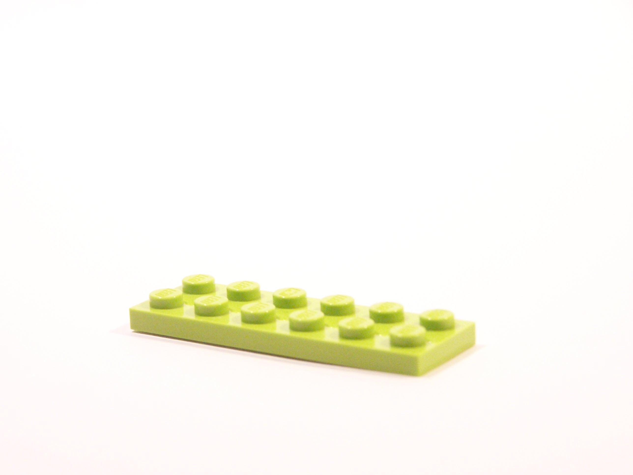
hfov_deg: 18.7
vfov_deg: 14.1
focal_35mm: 105
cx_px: 316
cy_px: 238
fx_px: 1920
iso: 400
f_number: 3.2
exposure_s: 1/45
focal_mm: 17.5
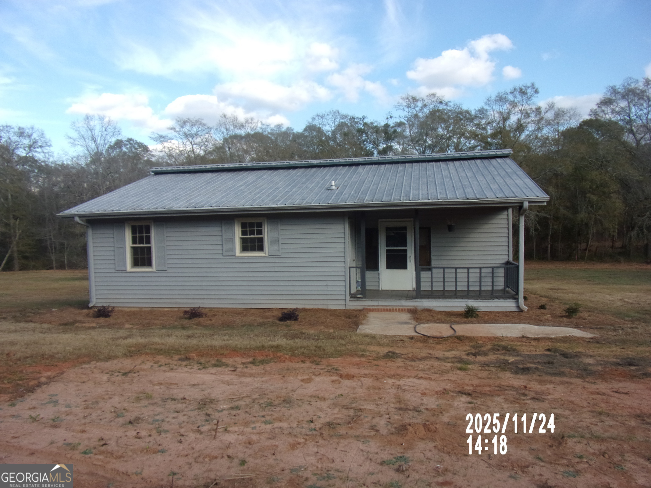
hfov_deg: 71.6
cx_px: 326
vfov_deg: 56.8
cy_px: 244
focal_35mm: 24
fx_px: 451
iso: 80
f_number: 3.3
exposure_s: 1/480
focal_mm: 4.3
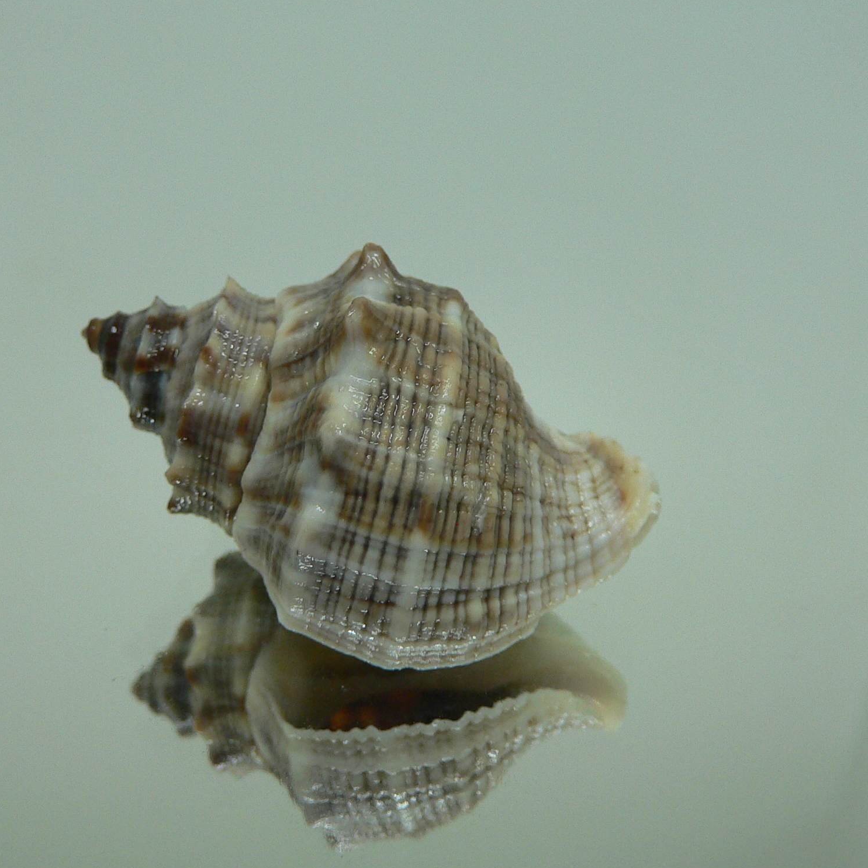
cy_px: 438
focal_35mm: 42
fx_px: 1192
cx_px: 391
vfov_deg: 40.0
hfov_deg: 40.0
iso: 100
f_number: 2.8
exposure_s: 1/60
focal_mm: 4.6
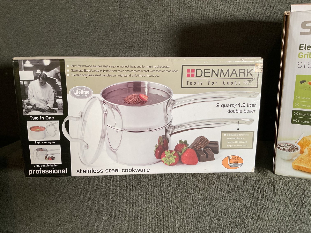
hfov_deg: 61.7
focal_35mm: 29
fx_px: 261
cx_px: 156
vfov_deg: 48.2
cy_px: 116
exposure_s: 1/60
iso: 50
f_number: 1.8
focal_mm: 3
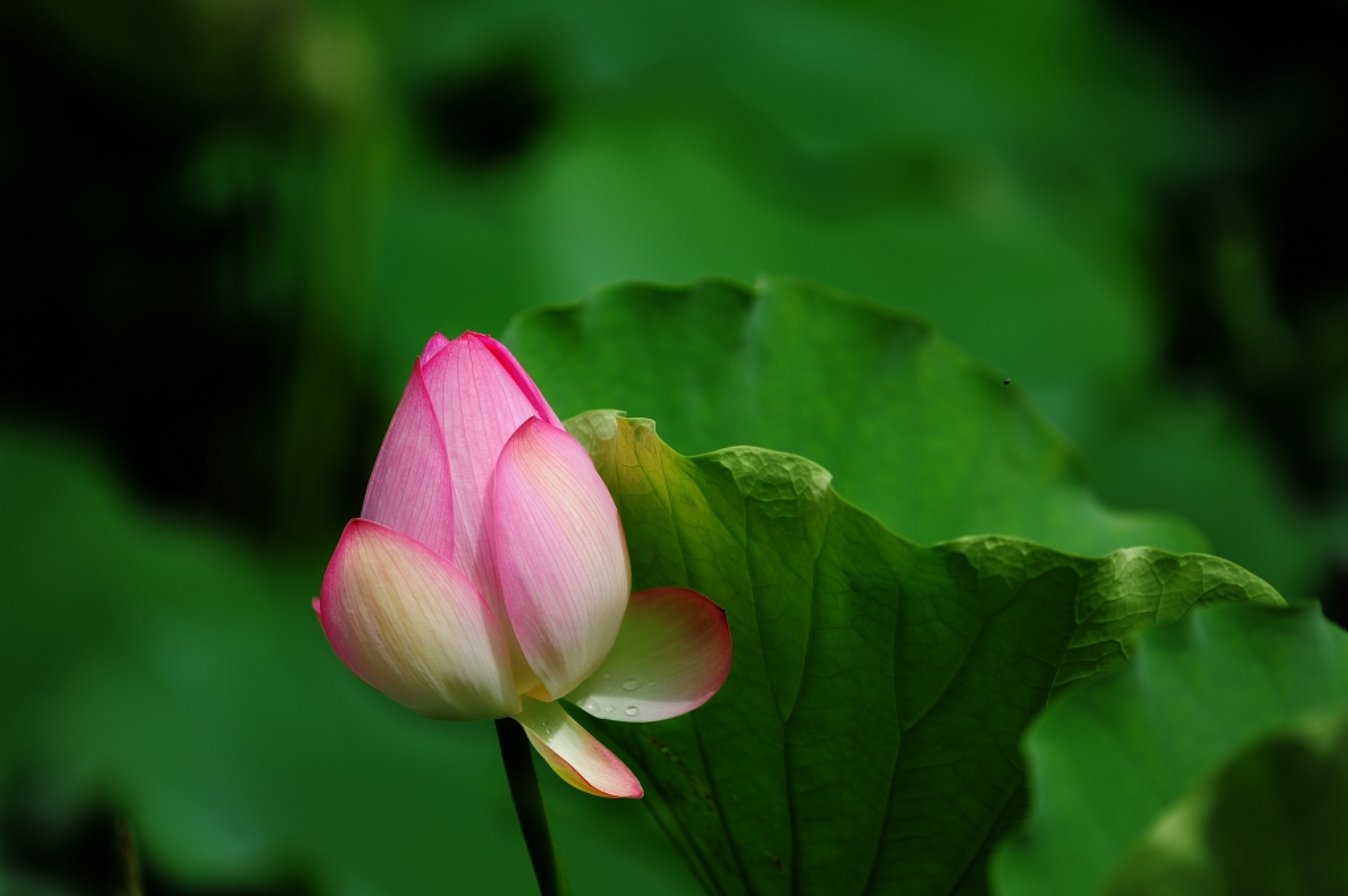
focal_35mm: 200
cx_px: 674
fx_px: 7482
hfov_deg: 10.3
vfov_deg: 6.9
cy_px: 448
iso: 200
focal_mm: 200
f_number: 4
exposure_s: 1/1500
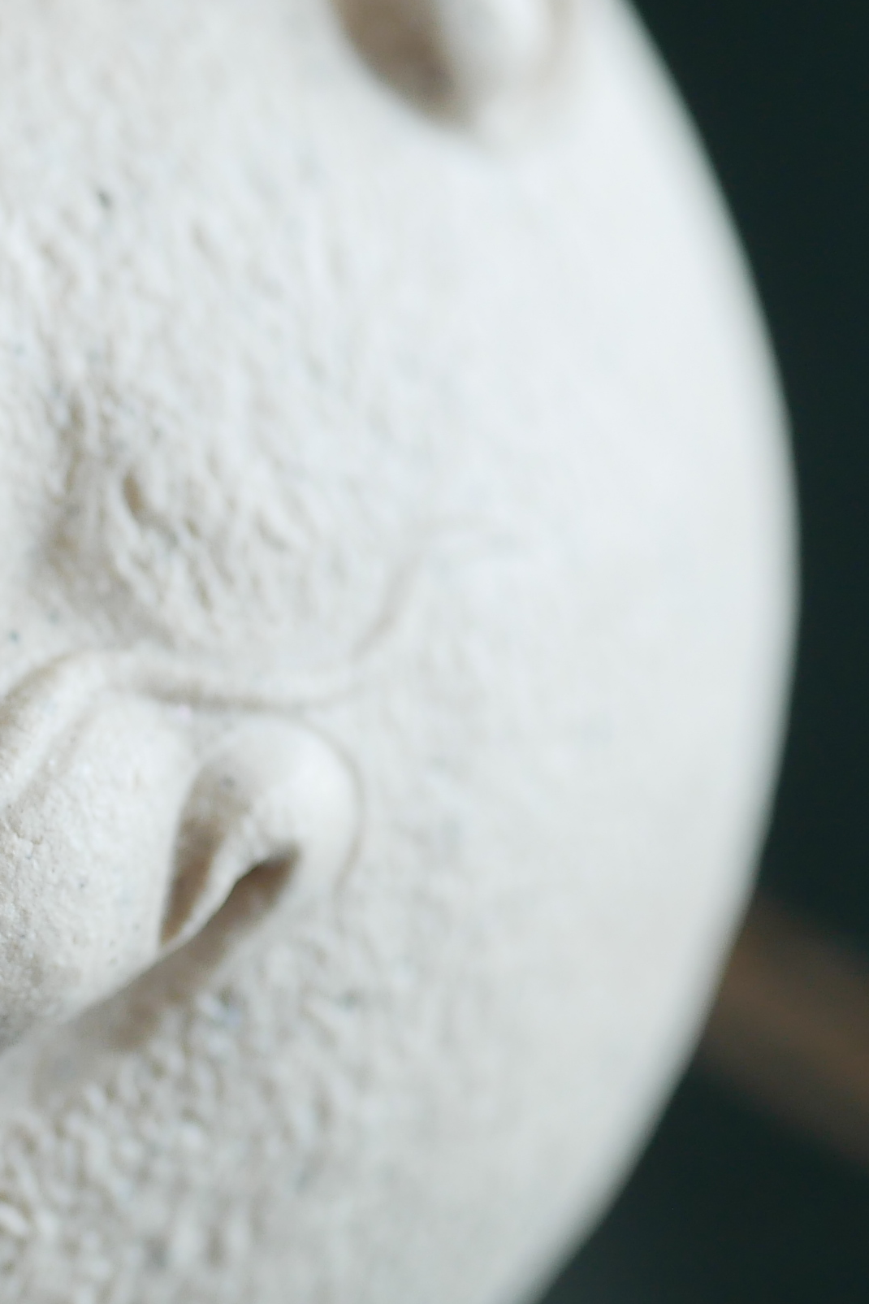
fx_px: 9703
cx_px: -775
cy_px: 651
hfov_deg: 5.0
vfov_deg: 7.7
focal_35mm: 268
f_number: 3.2
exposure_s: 1/250
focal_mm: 45
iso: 200
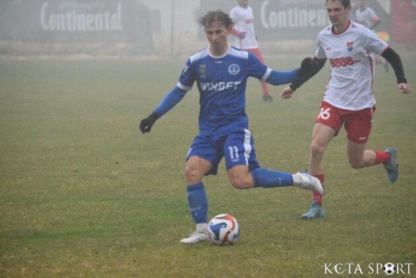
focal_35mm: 225
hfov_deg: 9.1
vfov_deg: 6.1
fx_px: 2600
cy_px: 139
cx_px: 208
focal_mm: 150
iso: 6400
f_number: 5.6
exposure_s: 1/640
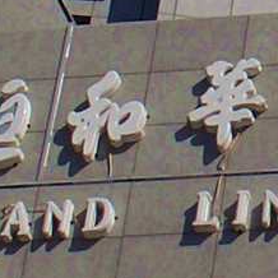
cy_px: 117
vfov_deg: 6.2
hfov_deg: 6.1
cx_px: 476
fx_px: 2580
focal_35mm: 284
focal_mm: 7.1
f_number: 5.6
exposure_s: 1/1250
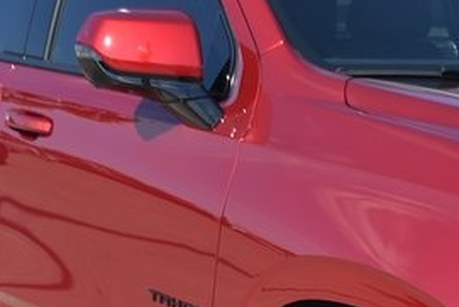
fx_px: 1735
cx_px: 462
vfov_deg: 10.0
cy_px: 276
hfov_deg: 14.8
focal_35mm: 136
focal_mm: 24
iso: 100
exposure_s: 1/640
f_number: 4.5
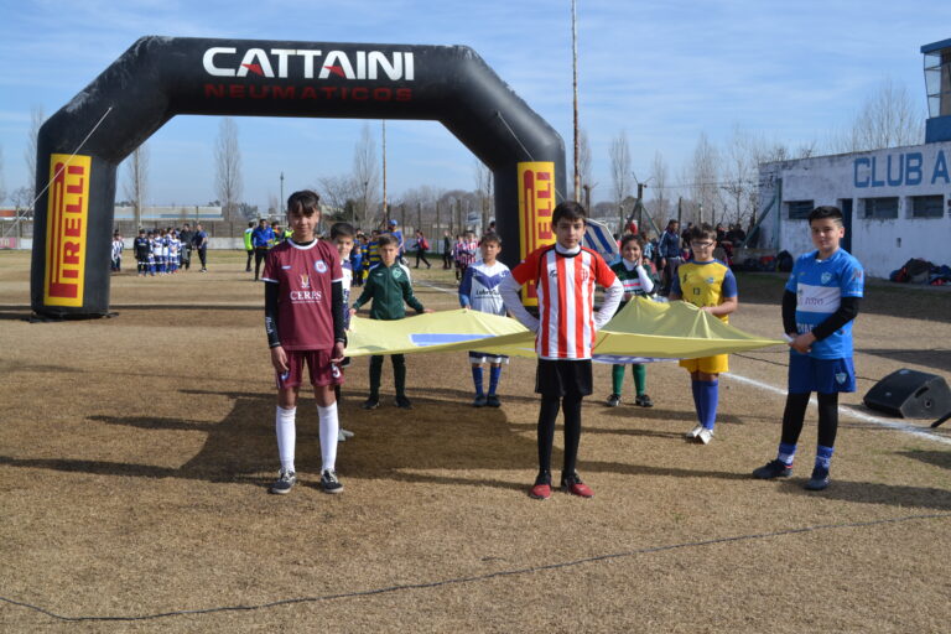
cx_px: 476
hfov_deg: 49.6
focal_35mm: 39
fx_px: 1030
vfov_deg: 34.2
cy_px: 317
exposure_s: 1/250
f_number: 8
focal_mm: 26
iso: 100
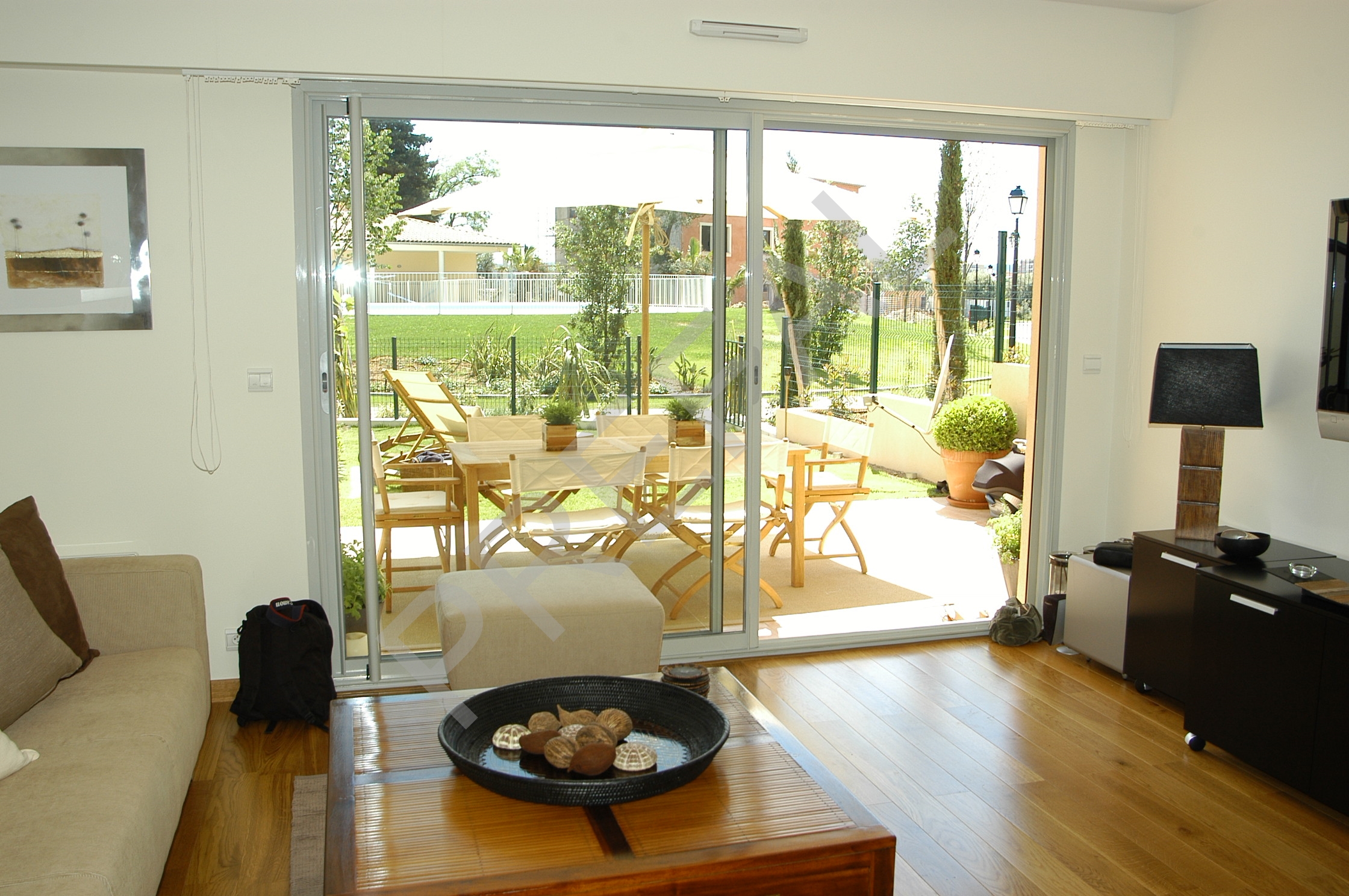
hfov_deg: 62.0
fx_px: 1123
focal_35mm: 30
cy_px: 448
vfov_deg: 43.5
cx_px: 674
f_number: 6.3
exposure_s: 1/180
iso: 250
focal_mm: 20
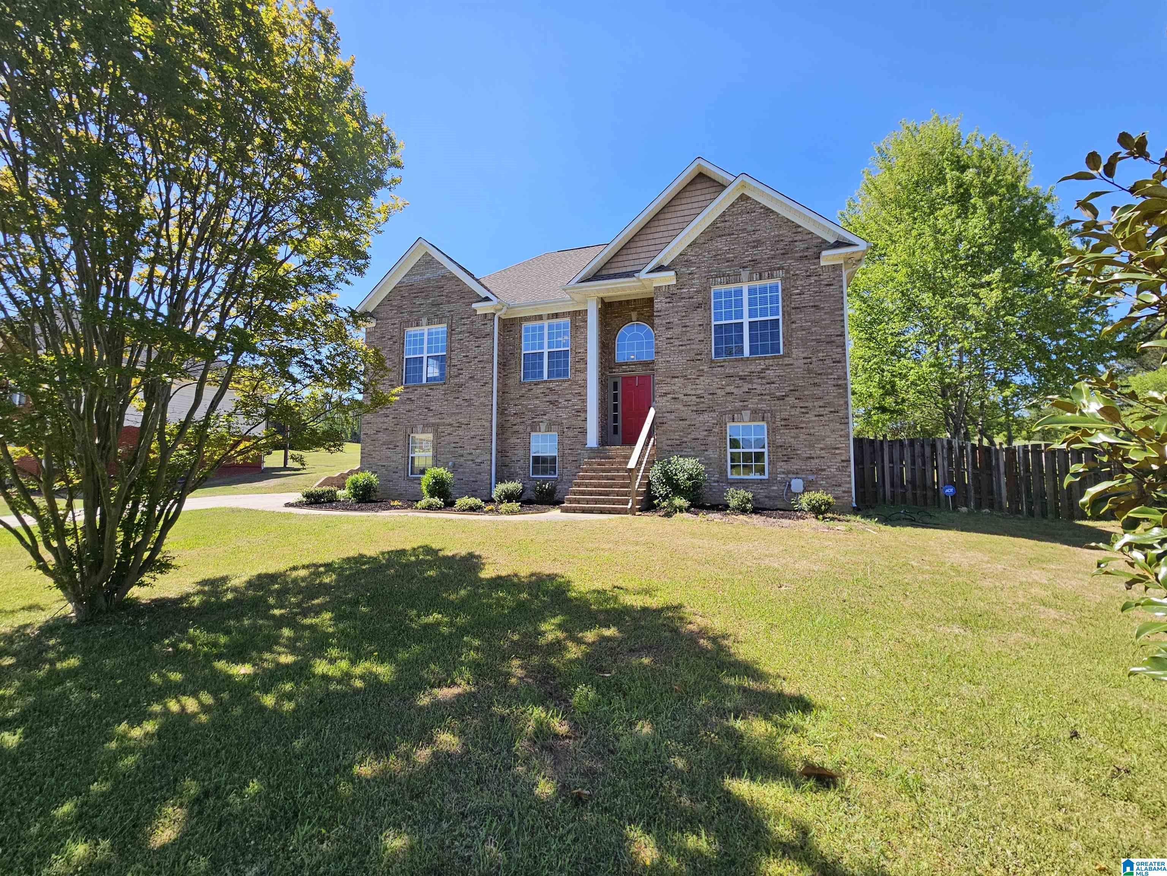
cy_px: 438
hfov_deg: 106.2
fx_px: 438
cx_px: 584
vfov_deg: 89.9
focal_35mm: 13
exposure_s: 1/1148
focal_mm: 2.2
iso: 50
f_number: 2.2
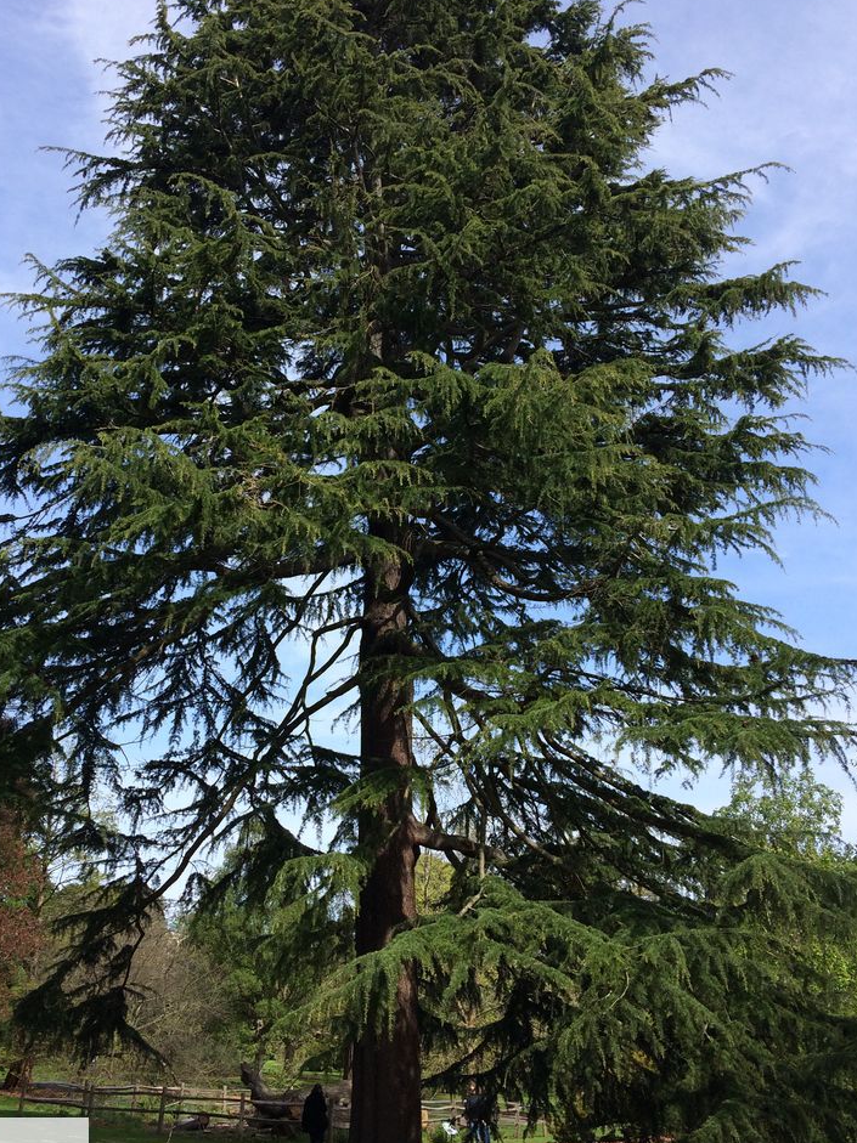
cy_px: 536
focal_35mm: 37
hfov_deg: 38.6
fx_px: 1222
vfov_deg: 50.1
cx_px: 380
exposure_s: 1/1282
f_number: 2.2
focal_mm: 4.15
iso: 32
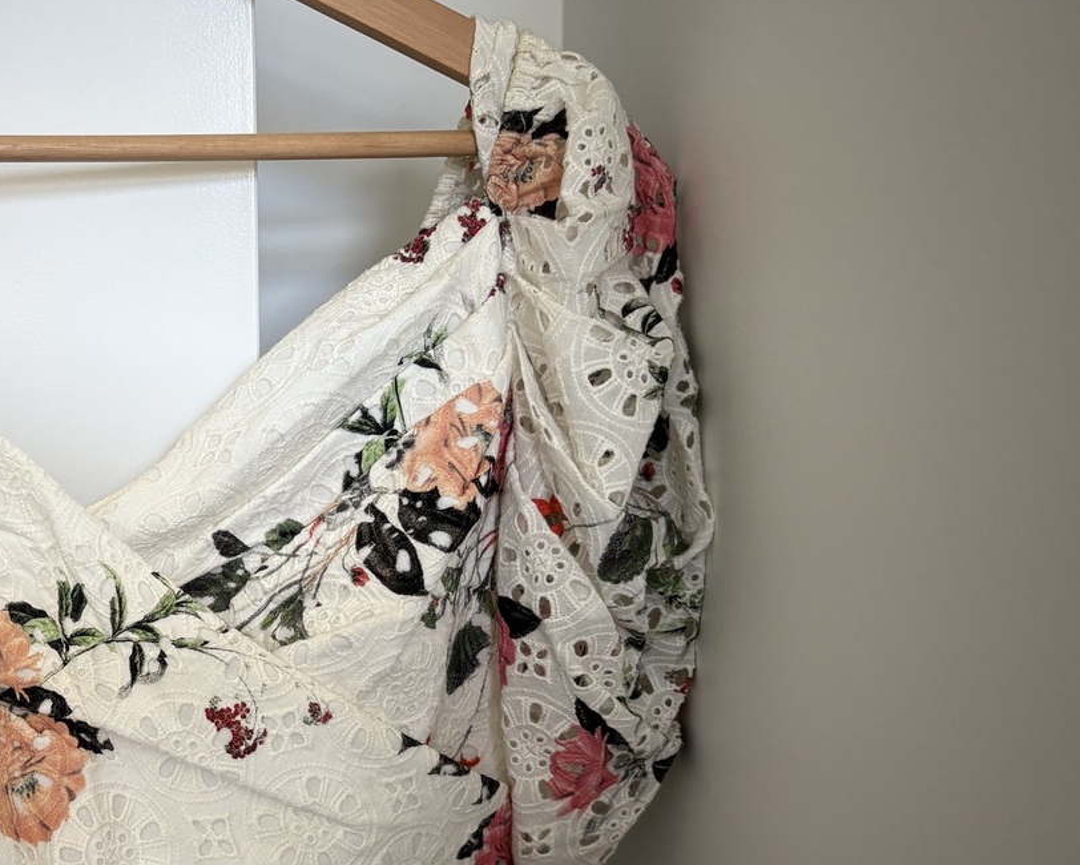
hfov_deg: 35.2
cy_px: 536
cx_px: 108
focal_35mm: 50
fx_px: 1599
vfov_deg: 30.1
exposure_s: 1/94
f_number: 1.6
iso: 125
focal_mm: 5.96
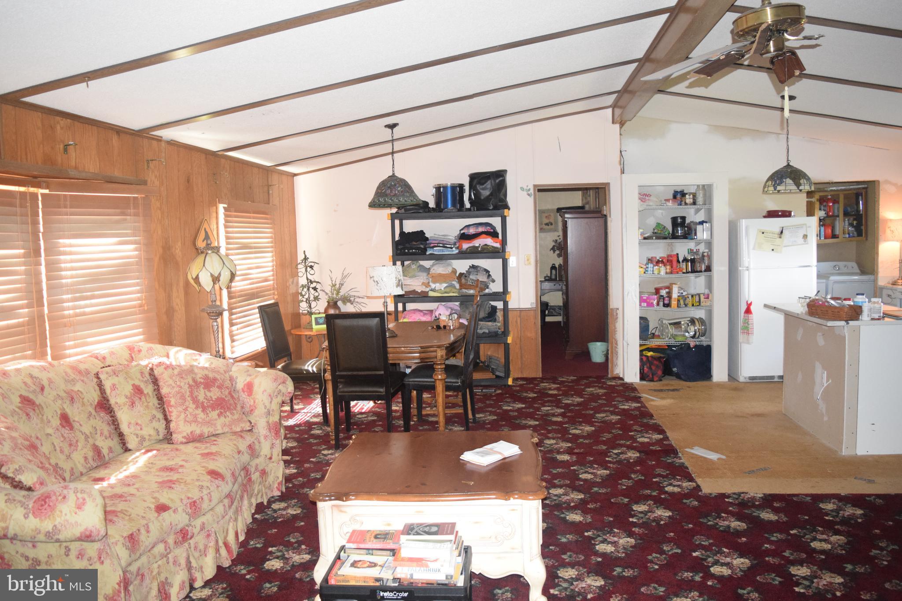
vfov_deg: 47.9
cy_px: 300
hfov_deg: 67.4
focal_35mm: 27
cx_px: 451
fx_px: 676
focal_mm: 18
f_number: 3.5
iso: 2200
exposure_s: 1/60
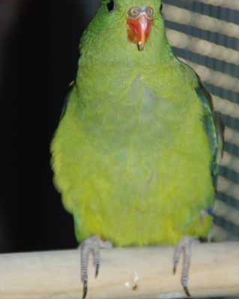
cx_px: 120
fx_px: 3005
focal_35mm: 340
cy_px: 148
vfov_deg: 5.7
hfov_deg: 4.6
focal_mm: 200
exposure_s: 1/180
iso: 100
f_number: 6.3
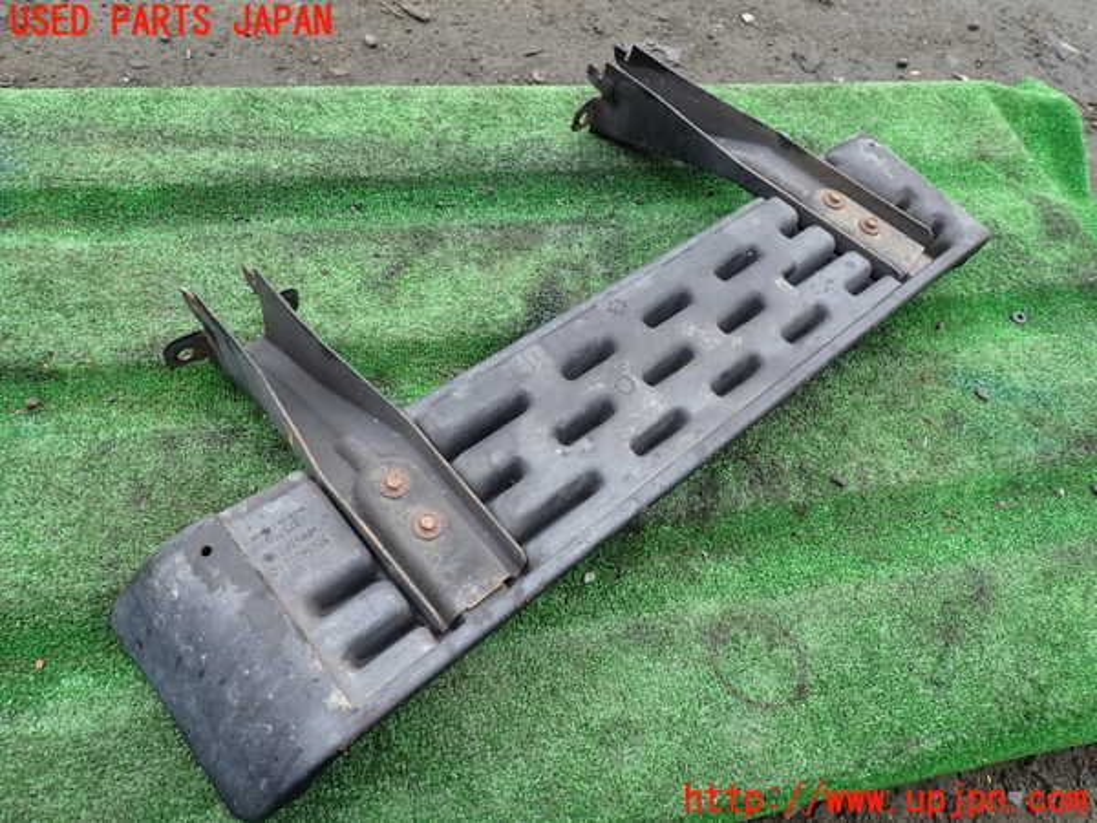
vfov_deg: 54.9
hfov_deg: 69.4
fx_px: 792
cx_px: 548
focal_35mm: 25
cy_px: 412
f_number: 2.8
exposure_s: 1/100
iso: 100
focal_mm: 4.5
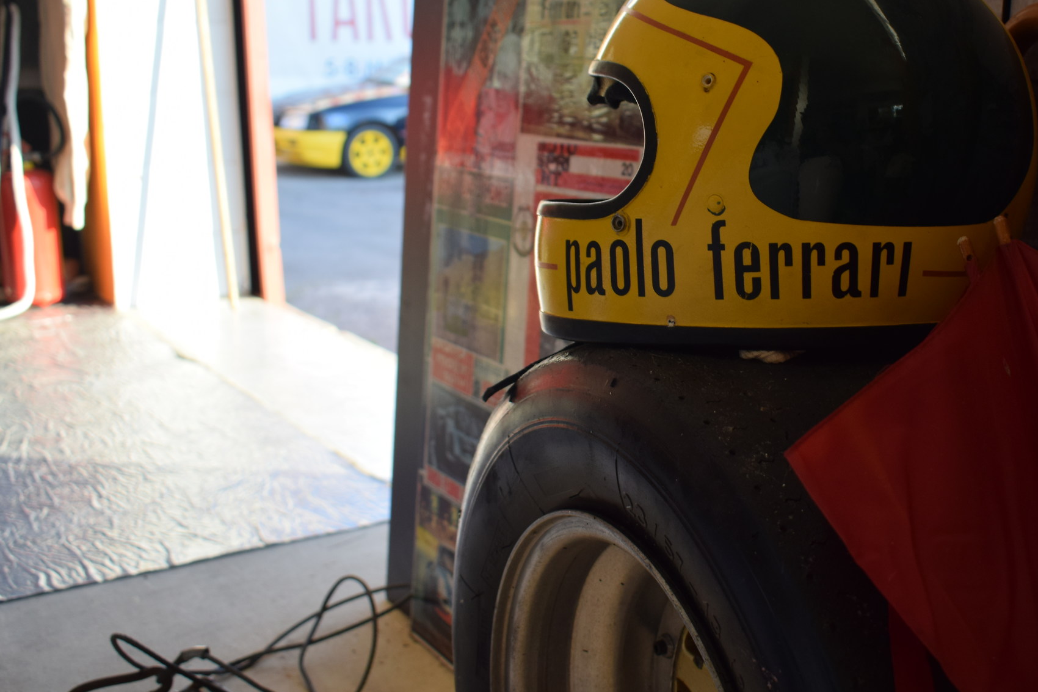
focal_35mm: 49
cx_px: 694
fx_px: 1404
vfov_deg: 27.7
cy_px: 315
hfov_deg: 40.1
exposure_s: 1/125
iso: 200
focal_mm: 23
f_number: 4.5
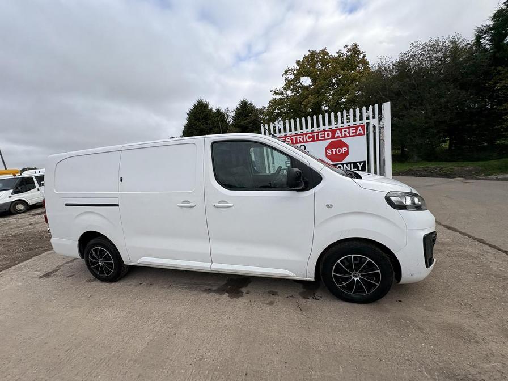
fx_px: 205
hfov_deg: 102.1
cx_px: 254
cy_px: 190
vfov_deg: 85.7
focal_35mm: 14
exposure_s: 1/879
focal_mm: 2.22
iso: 40
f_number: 2.2
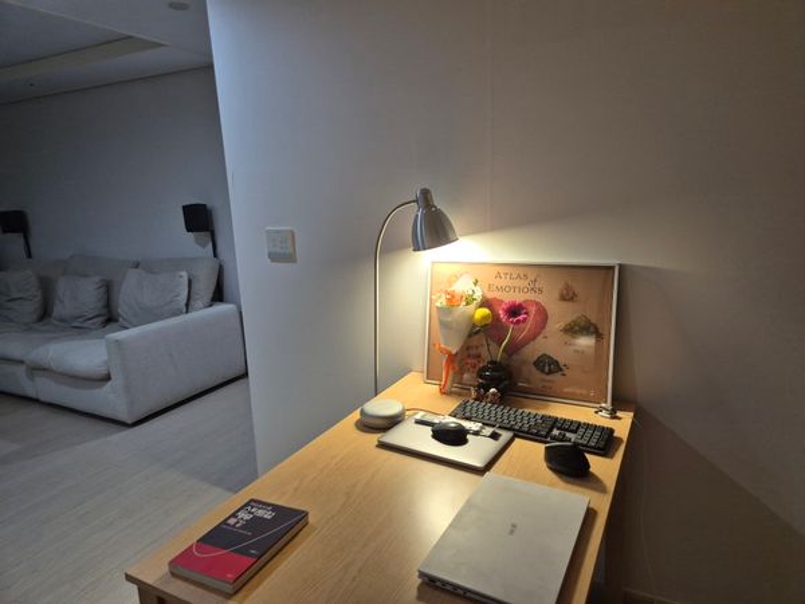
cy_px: 302
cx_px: 402
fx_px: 535
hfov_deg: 73.9
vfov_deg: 58.9
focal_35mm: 23
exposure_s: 1/120
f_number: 1.8
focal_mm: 5.4
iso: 200
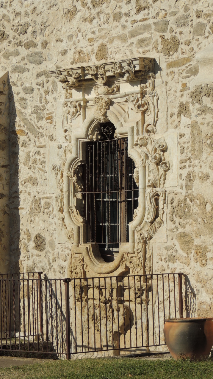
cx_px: 113
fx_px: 1485
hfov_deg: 8.2
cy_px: 189
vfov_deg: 14.5
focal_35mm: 148
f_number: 4.3
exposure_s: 1/1600
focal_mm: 24
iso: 100
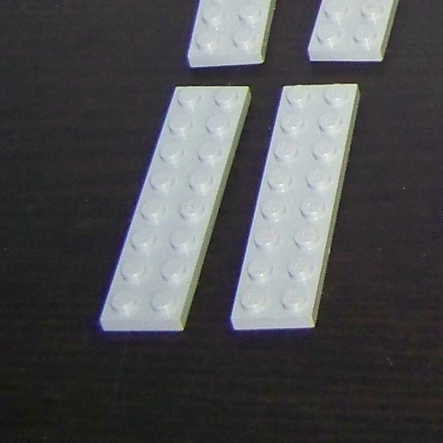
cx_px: 1041
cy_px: -241
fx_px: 2534
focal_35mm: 175
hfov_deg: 9.1
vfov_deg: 9.7
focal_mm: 6.3
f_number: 2.8
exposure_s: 1/30
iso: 200
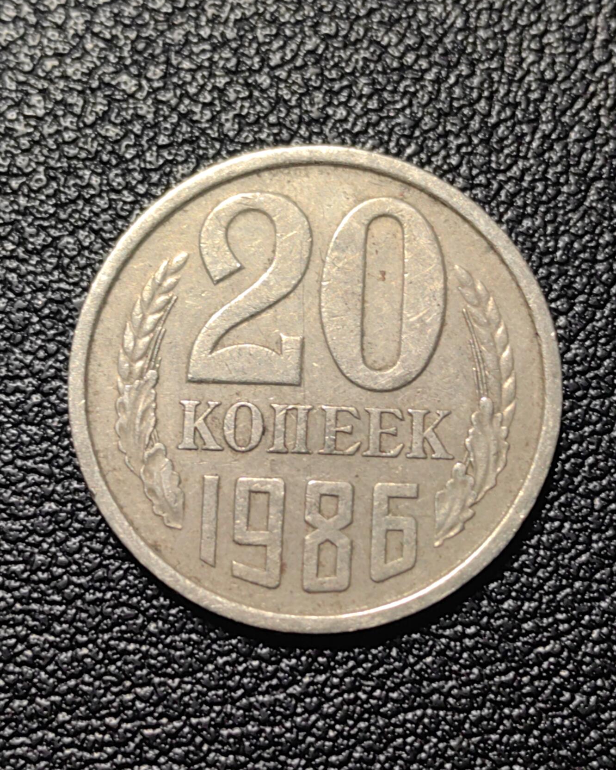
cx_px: 305
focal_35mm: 76
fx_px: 1731
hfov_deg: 20.2
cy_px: 362
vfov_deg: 25.1
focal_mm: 5.75
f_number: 2
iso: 50
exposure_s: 1/105
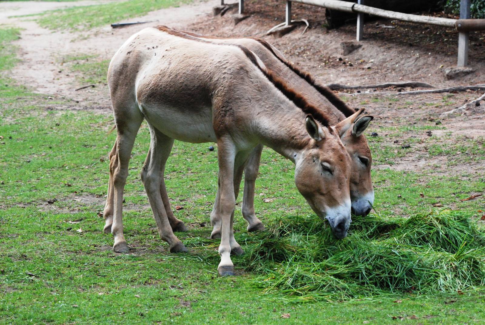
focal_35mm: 150
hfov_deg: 13.7
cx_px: 242
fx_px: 2023
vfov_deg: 9.2
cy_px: 162
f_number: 7.1
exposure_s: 1/800
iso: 1600
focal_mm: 100
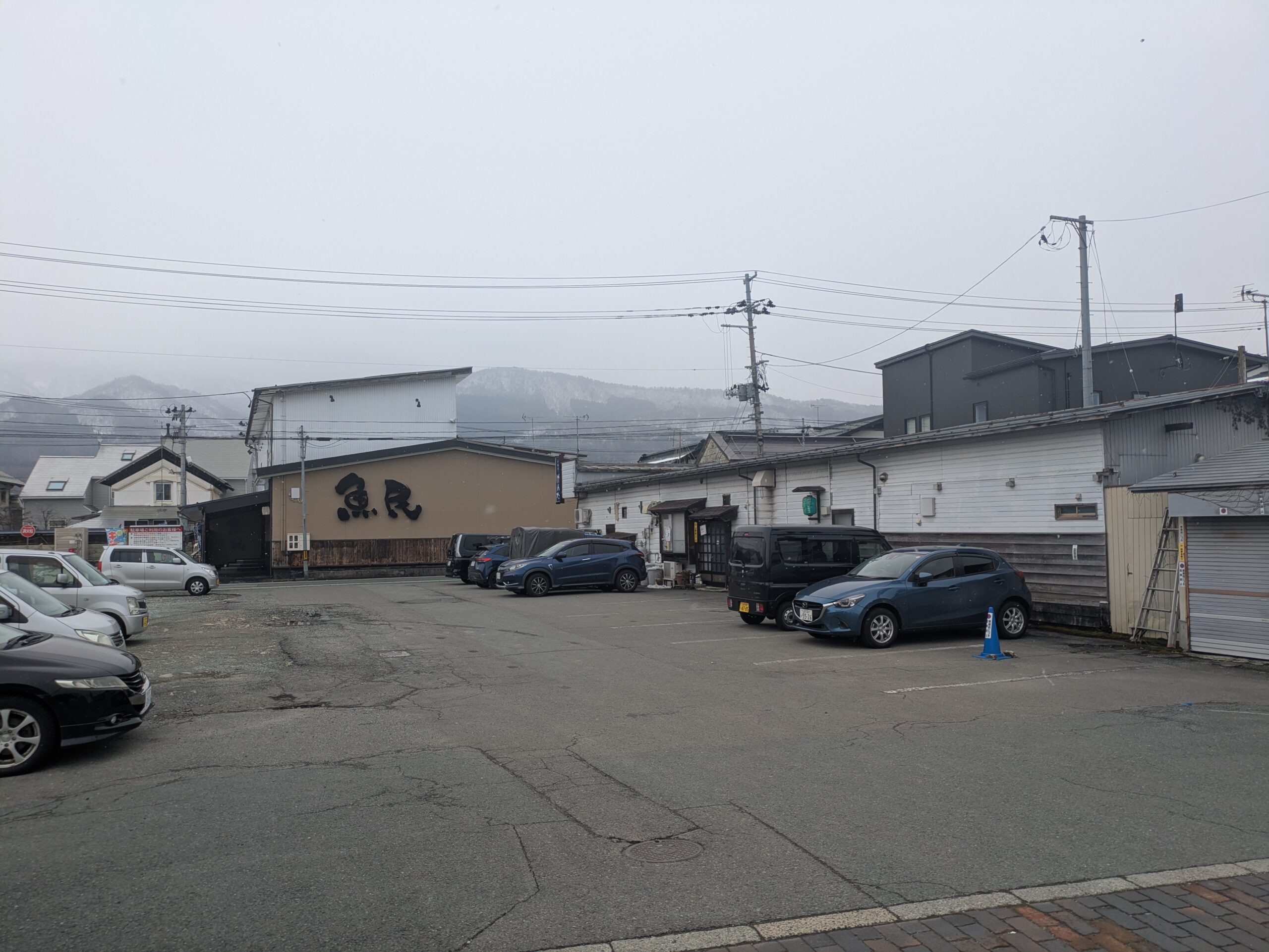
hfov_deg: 69.4
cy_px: 476
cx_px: 634
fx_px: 917
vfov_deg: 54.9
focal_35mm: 25
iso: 53
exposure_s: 1/1247
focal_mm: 5.43
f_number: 1.89
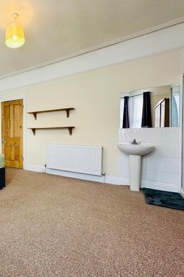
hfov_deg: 52.7
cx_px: 12
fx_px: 153
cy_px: 138
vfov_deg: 84.0
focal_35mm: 20
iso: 160
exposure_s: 1/99
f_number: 2.2
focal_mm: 2.22
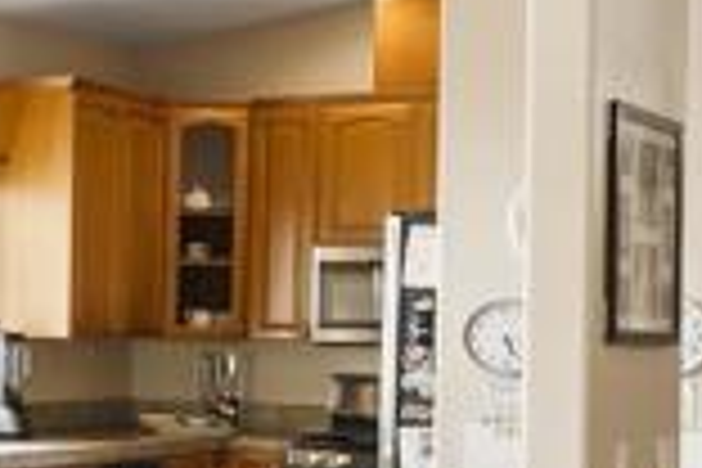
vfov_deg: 13.0
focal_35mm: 105
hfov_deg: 14.1
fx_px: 2047
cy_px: 346
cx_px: -940
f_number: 8
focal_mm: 16
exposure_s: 1/5
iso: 500
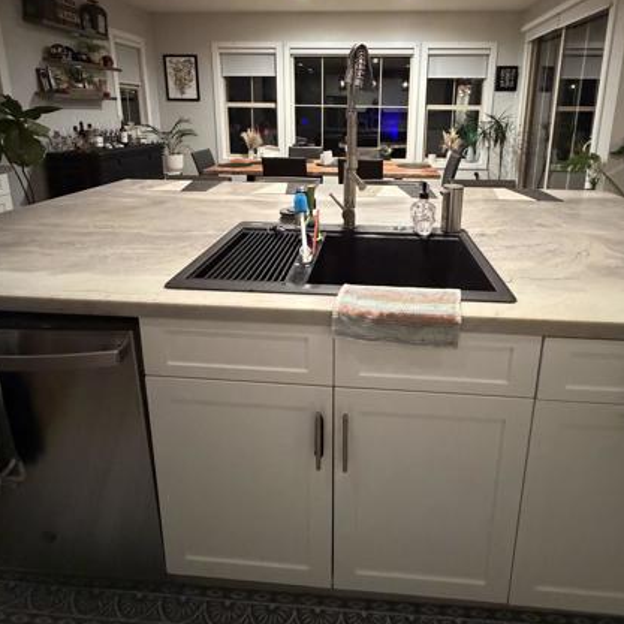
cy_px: 196
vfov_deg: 74.7
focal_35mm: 19
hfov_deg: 77.4
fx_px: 387
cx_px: 350
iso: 1250
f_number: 2.2
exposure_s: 1/60
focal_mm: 2.22
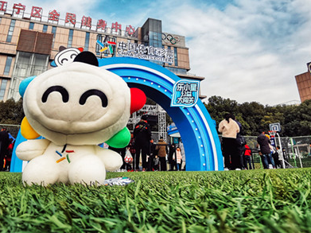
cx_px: 151
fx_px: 260
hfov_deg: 61.7
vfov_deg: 45.8
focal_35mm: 29
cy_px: 48
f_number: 2.2
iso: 50
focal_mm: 2.26
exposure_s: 1/1067
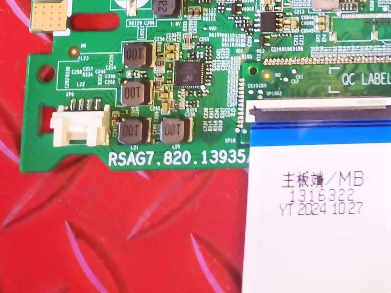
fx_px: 904
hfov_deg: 22.6
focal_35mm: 80
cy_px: -107
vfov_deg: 17.1
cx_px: 463
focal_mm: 5.58
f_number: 1.8
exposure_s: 1/20
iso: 1600
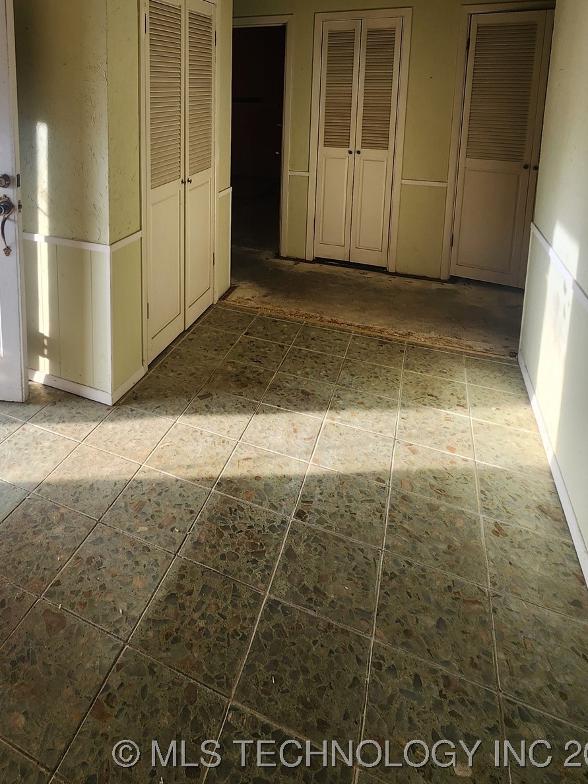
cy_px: 158
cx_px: 176
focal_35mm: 21
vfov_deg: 71.2
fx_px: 476
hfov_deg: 61.2
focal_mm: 2.2
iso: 80
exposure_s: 1/120
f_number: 2.2
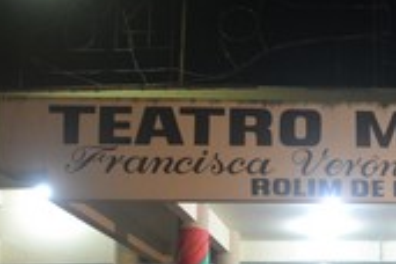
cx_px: 459
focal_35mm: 79
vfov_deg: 16.5
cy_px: 322
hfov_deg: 23.7
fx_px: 869
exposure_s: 1/60
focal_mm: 20
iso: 1600
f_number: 3.5
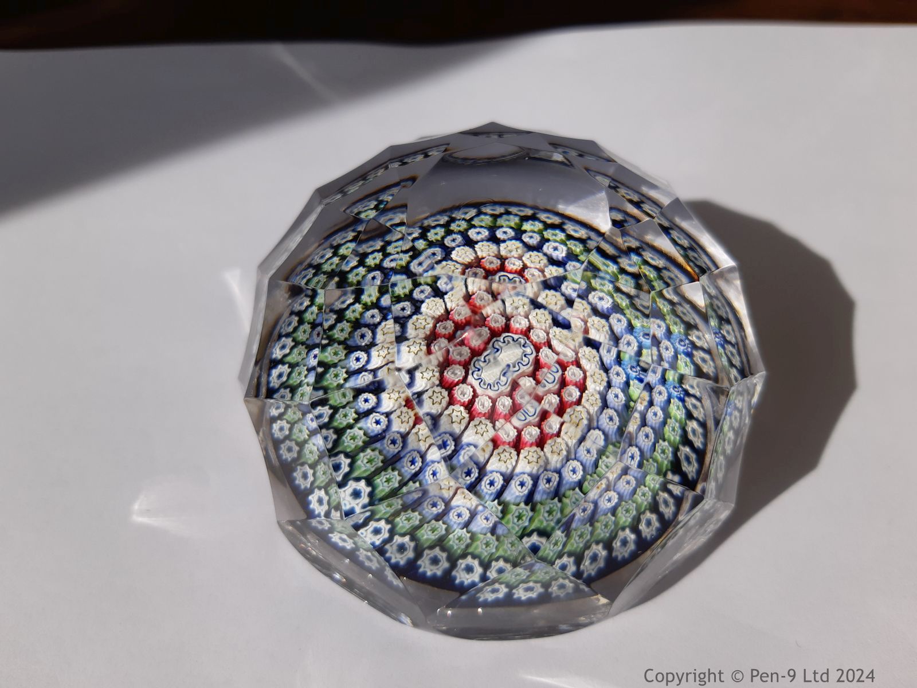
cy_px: 344
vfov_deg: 53.1
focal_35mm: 26
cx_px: 458
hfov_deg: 67.3
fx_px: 689
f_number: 1.7
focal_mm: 3.93
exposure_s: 1/3663
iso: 40
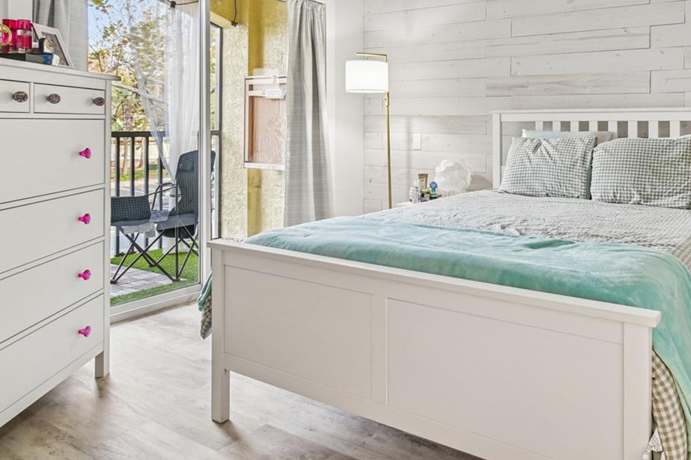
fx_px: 499
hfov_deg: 65.9
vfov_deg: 48.1
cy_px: 129
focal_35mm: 26
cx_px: 503
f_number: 7.1
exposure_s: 1/2
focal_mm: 10
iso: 100
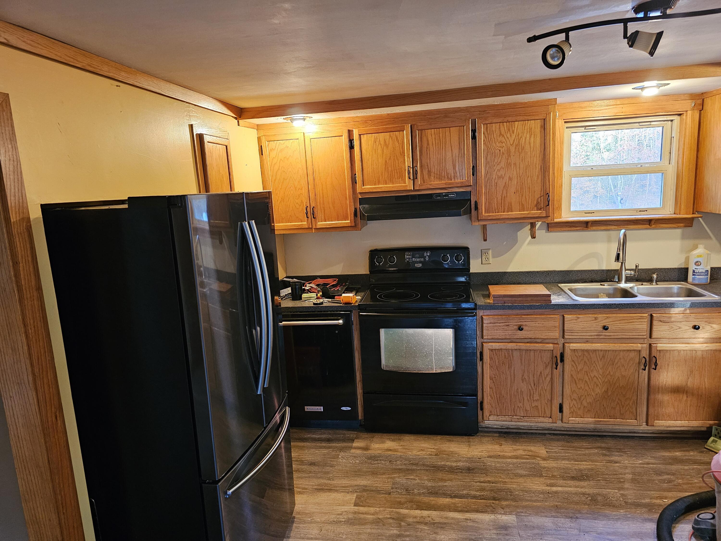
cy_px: 270
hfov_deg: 73.9
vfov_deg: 58.9
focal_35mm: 23
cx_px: 360
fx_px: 479
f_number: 1.7
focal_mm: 6.3
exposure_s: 1/40
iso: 640
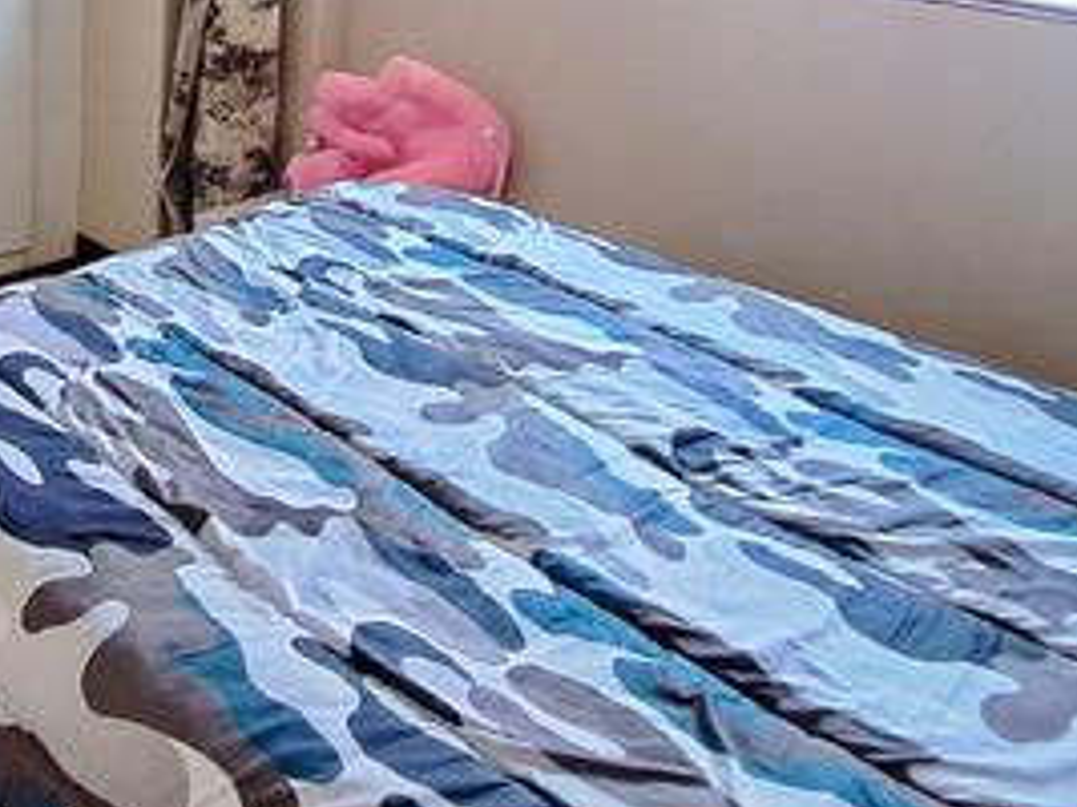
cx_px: 173
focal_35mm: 39
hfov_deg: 44.8
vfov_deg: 33.8
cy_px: 12
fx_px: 1213
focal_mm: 1.74
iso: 200
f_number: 2.2
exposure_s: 1/25
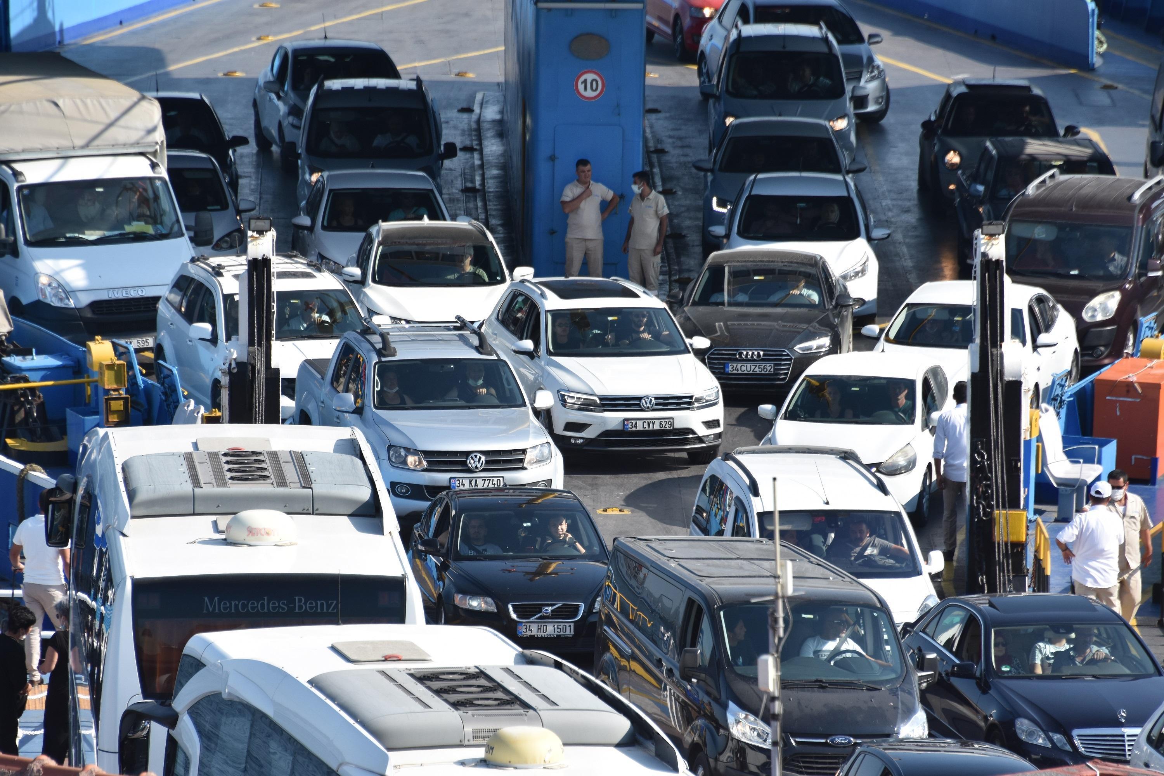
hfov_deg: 4.6
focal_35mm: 450
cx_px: 582
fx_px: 14549
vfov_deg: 3.1
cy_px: 388
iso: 400
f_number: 8
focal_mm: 300
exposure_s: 1/1000
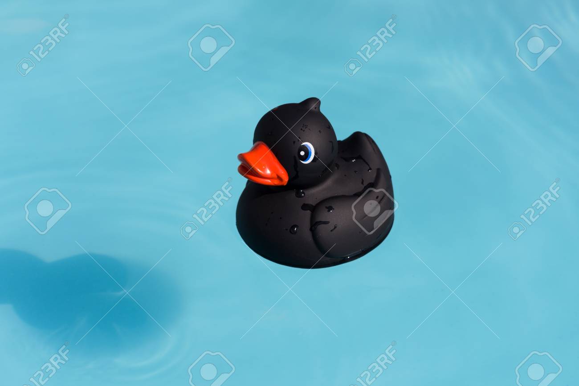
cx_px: 290
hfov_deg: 23.9
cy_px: 193
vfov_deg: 16.1
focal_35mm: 85
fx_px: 1367
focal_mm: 85
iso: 125
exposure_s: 1/400
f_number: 10
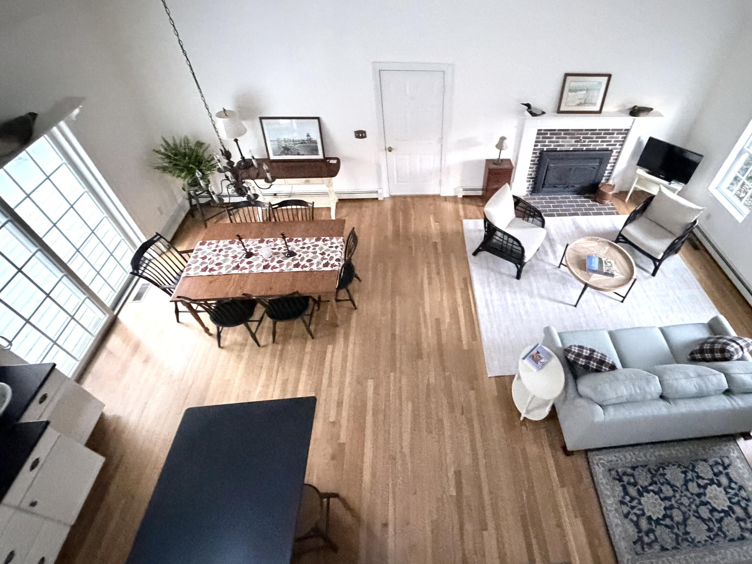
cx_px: 464
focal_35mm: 18
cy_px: 210
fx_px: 391
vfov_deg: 70.4
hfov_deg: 86.3
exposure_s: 1/49
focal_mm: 2.22
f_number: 2.2
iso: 1250
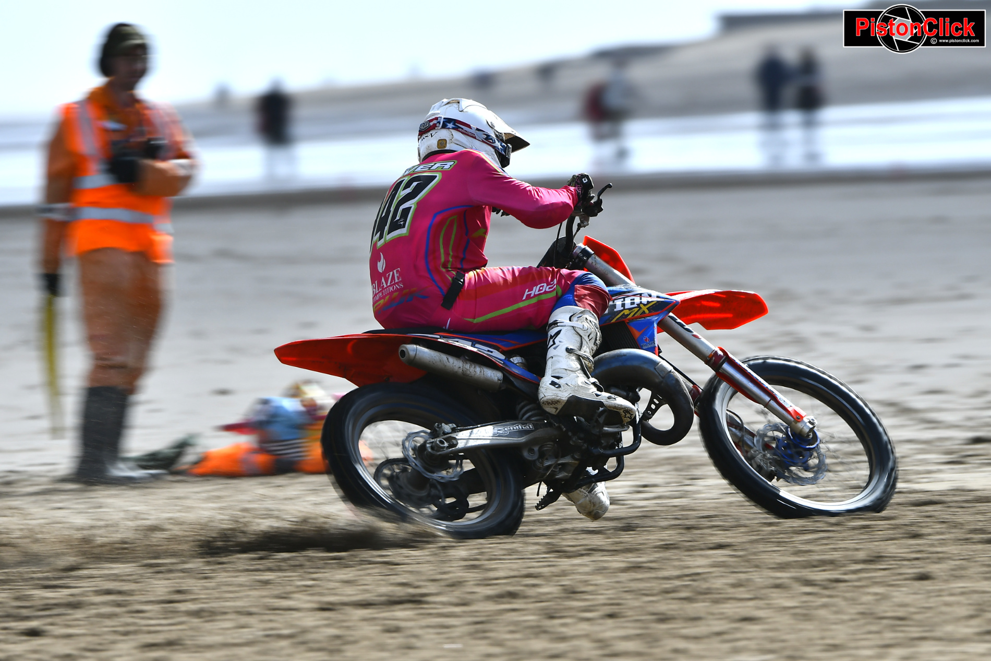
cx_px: 496
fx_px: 15687
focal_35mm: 570
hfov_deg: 3.6
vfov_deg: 2.4
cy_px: 330
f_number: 6.3
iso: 100
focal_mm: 380
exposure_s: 1/320
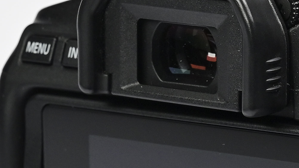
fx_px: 2521
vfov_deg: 3.8
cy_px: 171
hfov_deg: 6.8
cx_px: 320
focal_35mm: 318
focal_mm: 70
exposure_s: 1/100
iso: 640
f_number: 10
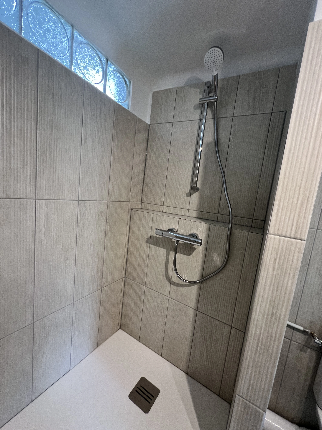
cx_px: 161
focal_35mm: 13
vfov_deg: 106.2
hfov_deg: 89.9
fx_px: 161
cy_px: 215
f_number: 1.8
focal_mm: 1.57
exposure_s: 1/99
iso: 200
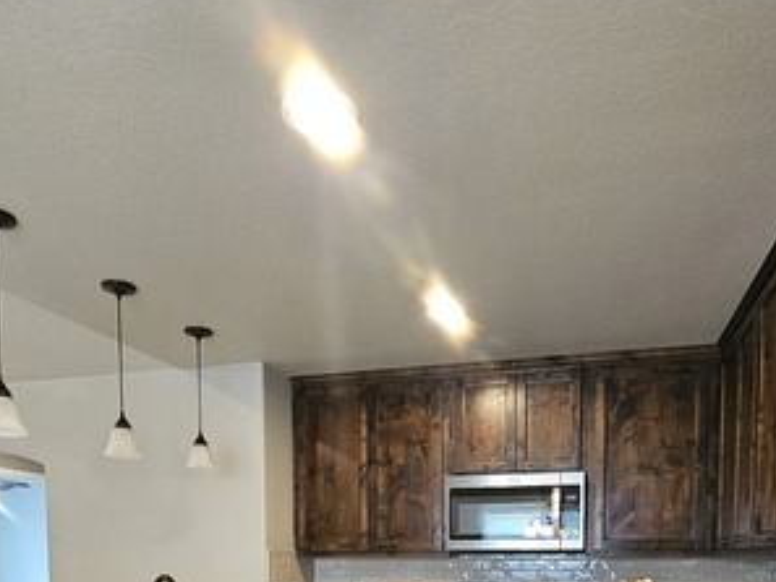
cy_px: 592
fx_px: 628
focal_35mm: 28
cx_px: 408
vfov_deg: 42.4
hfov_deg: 63.4
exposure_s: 1/30
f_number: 2.2
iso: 320
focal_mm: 2.2
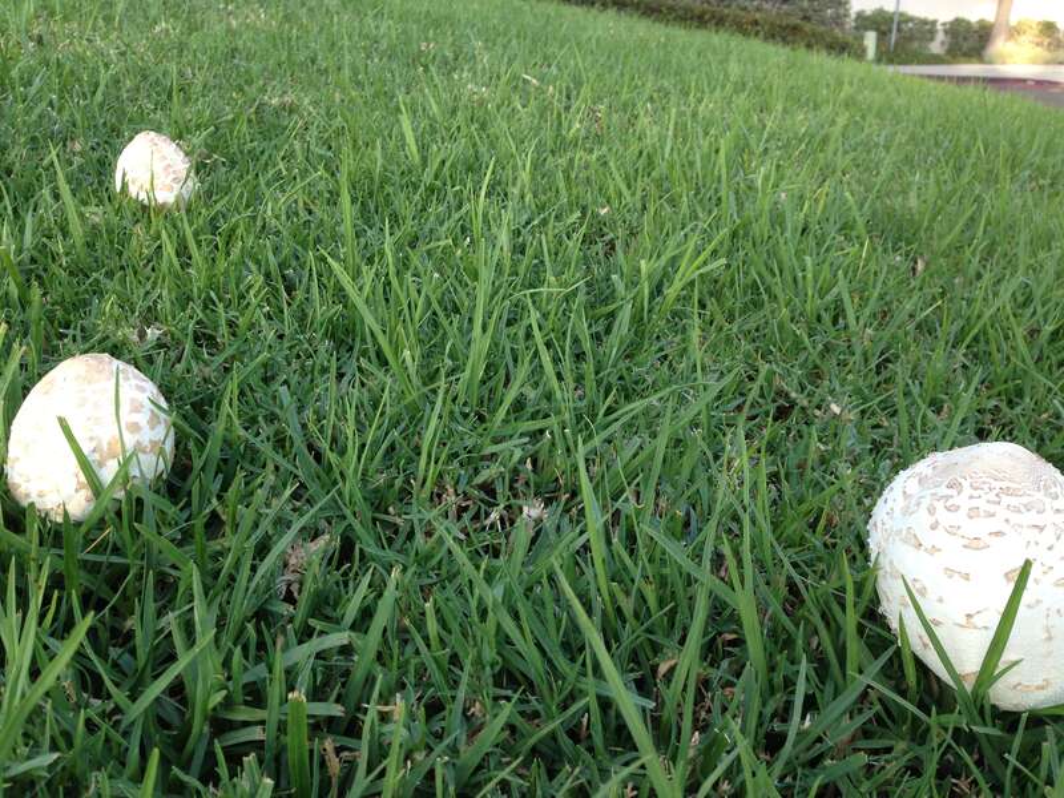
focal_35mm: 33
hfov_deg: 55.4
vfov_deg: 42.9
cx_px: 532
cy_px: 399
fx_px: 1014
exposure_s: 1/134
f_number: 2.4
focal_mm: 4.13
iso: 50
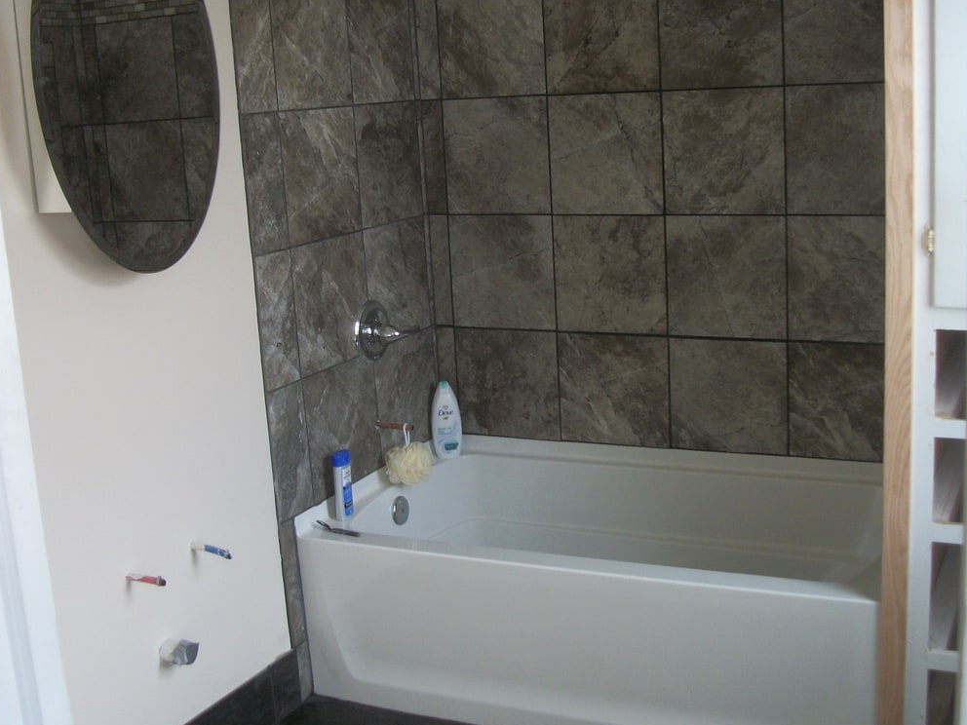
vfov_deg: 33.6
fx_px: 1201
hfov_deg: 43.9
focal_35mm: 43
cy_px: 330
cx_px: 486
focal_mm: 5.7
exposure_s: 1/100
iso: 80
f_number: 2.9
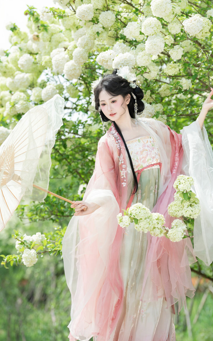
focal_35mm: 113
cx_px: 111
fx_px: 1049
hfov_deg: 11.6
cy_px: 171
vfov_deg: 18.4
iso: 125
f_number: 3.2
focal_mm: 110
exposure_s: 1/500
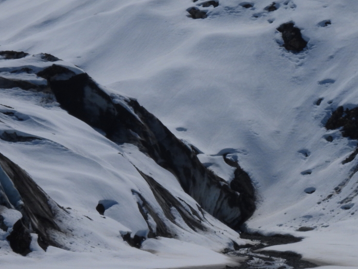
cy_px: 179
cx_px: 194
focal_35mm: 481
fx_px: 4975
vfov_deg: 3.1
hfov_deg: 4.1
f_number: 7.1
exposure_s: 1/2000
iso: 100
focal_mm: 46.4
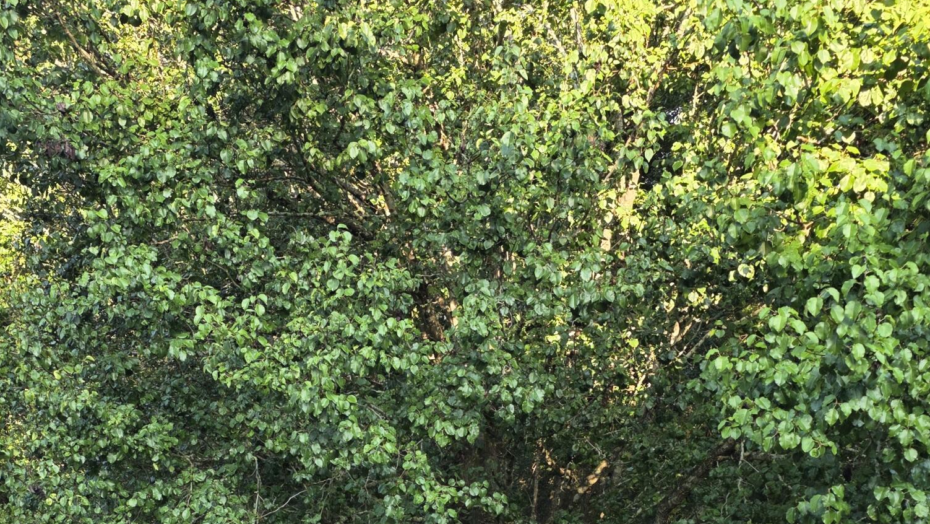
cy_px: 579
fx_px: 1233
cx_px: 353
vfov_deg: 22.6
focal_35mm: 50
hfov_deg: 41.0
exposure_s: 1/180
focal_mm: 6.3
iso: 80
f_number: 1.7
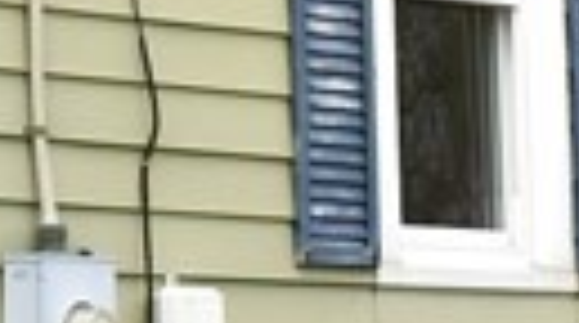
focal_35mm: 250
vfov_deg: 4.7
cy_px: -478
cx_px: -49
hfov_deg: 8.6
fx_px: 3831
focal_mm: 20
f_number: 6.3
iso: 100
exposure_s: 1/250
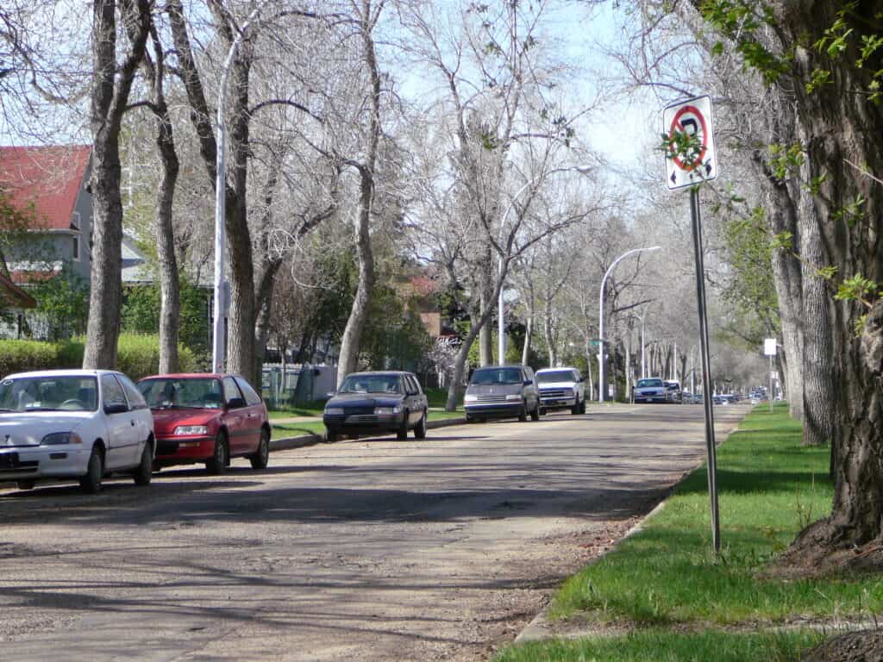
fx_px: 2678
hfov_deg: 18.7
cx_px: 442
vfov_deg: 14.1
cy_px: 331
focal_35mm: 105
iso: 80
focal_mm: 15.6
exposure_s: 1/400
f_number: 3.9
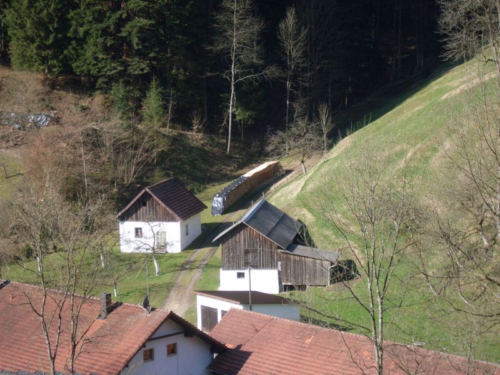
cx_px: 250
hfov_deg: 17.3
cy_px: 188
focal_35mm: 114
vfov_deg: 13.0
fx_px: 1647
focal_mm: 18.9
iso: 80
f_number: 5.2
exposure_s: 1/250
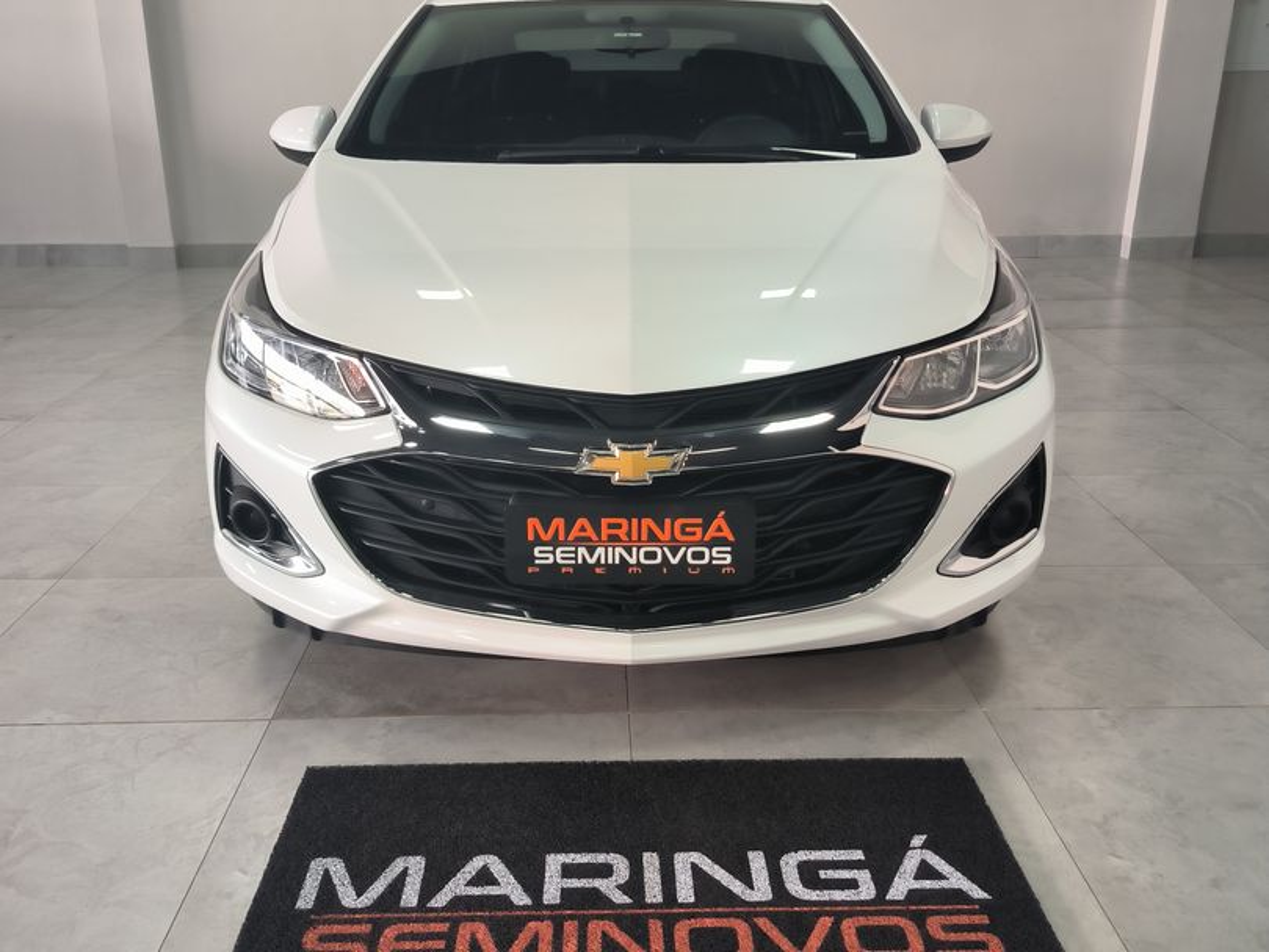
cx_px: 634
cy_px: 476
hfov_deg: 71.6
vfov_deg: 56.8
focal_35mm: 24
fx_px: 880
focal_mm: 5.24
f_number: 1.7
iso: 413
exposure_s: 1/60
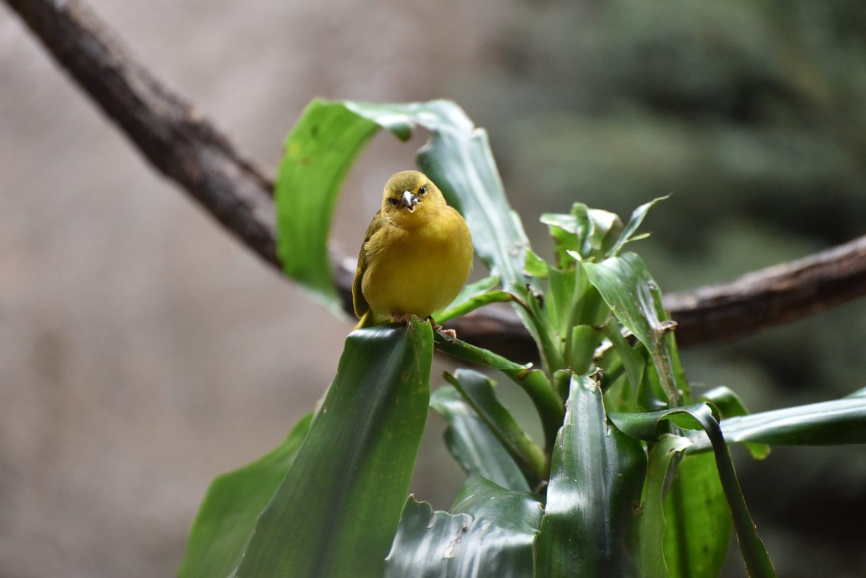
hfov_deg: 8.9
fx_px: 5534
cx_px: 433
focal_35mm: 230
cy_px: 289
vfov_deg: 6.0
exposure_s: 1/500
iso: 6400
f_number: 5.3
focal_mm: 230
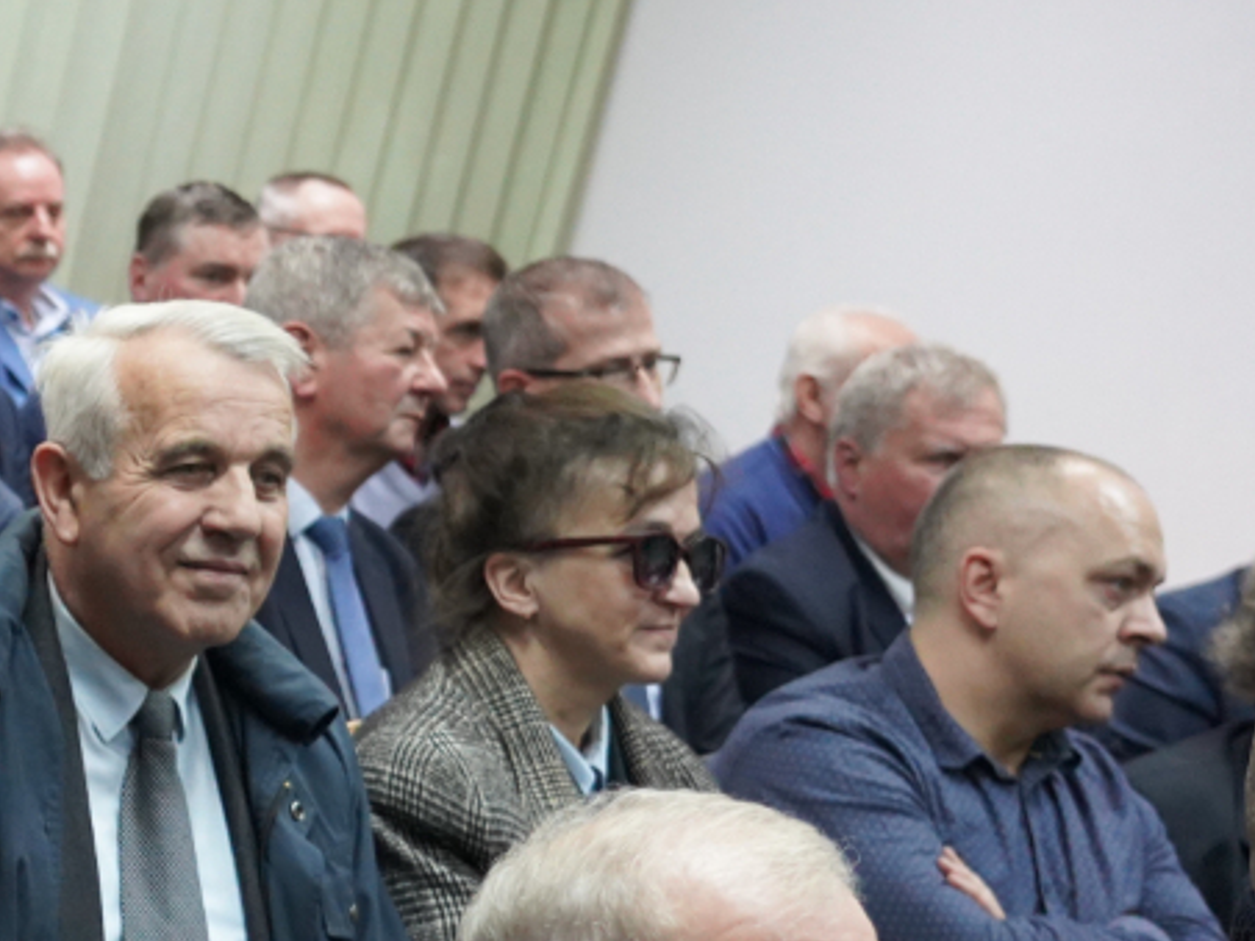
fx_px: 3807
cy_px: 645
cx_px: -514
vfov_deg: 14.1
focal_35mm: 105
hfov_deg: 17.2
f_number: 4
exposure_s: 1/160
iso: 5000
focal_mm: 38
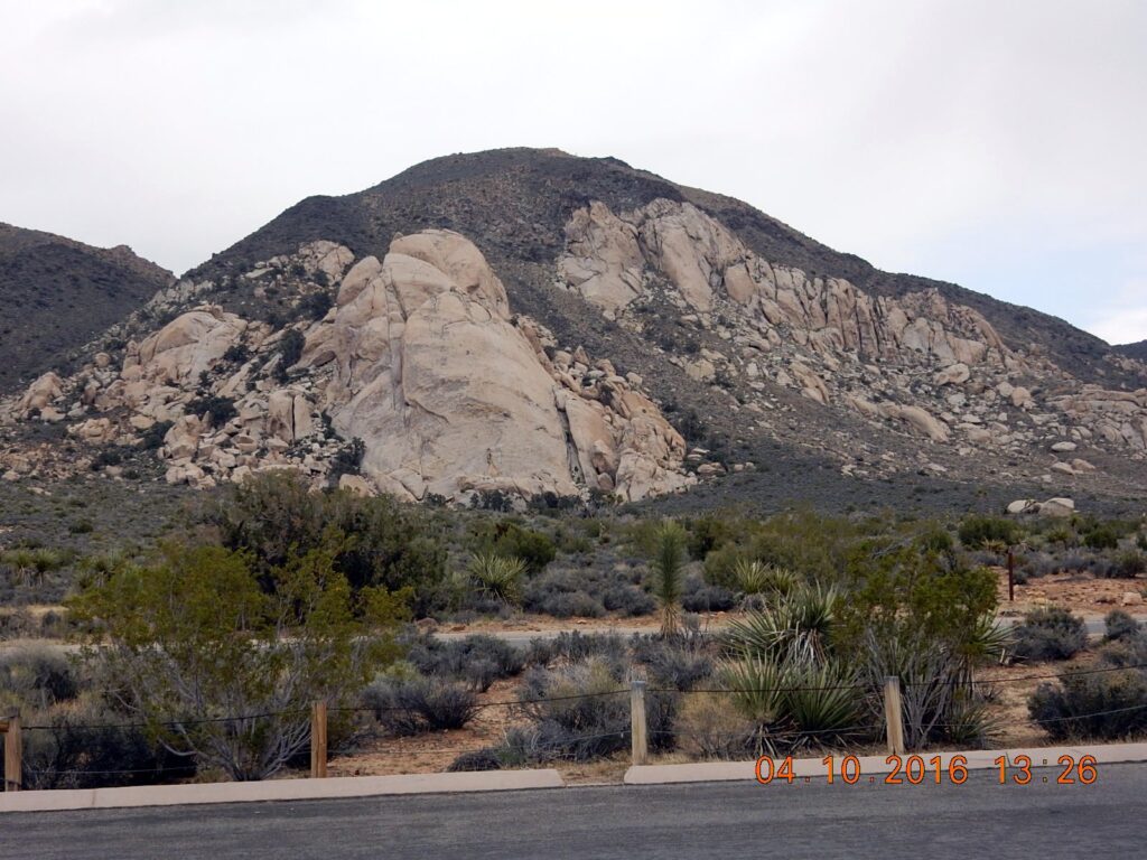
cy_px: 430
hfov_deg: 37.5
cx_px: 574
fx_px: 1690
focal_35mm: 51
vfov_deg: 28.6
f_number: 4.5
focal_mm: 9
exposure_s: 1/500
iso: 125
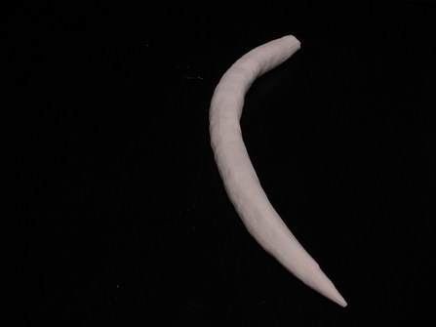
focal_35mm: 35
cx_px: 218
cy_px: 164
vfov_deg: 40.7
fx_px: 441
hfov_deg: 52.6
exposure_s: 1.17
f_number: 3
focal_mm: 5.8
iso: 50
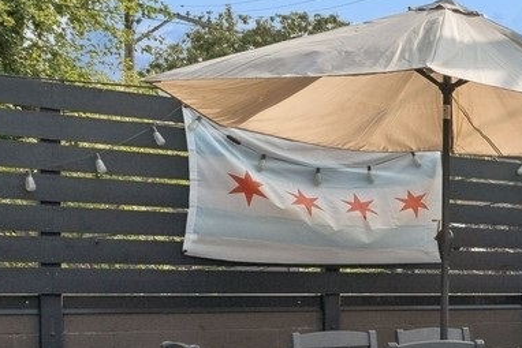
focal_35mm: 67
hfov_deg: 21.9
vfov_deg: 20.0
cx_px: 881
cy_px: 306
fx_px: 972
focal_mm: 16
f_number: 7.1
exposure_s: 1/1000
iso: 320
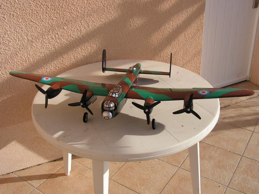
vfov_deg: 39.7
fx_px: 269
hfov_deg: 51.4
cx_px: 130
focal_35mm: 36
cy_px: 97
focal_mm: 6
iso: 64
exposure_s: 1/640
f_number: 4.8
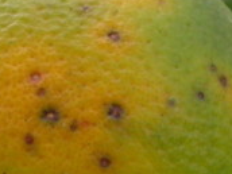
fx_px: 1803
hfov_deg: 7.4
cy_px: 135
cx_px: 125
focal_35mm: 269
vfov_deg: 5.5
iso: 100
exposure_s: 1/91
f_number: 4.4
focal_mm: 16
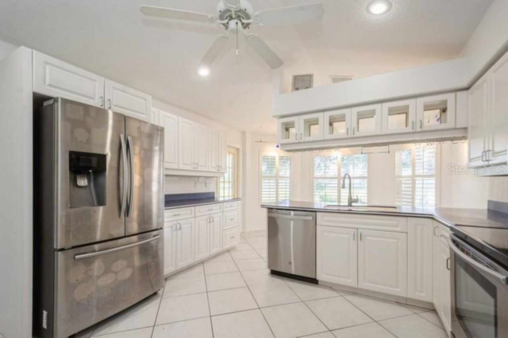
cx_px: 254
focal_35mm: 15
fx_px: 212
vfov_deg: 77.3
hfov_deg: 100.4
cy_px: 169
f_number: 8
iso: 200
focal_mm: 10
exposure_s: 1/13
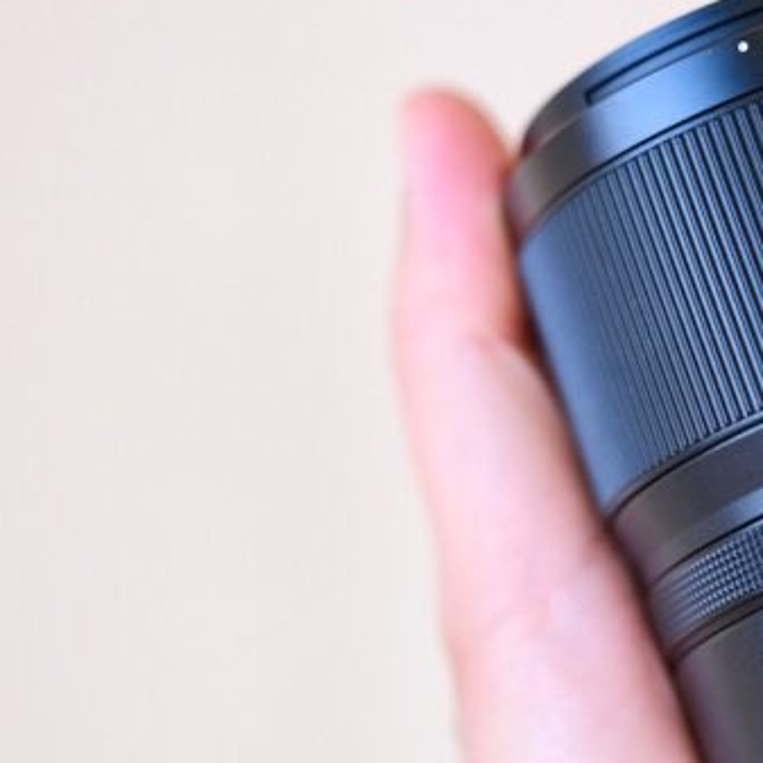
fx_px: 3017
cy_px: 365
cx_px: 854
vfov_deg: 14.4
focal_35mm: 121
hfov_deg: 14.1
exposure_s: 1/480
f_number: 1.4
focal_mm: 33
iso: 160
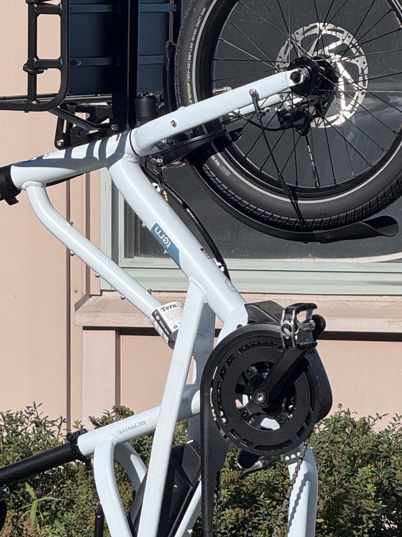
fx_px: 3795
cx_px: 163
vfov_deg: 8.1
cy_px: 424
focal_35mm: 245
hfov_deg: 6.1
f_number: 2.8
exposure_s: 1/2525
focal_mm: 15.66
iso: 50
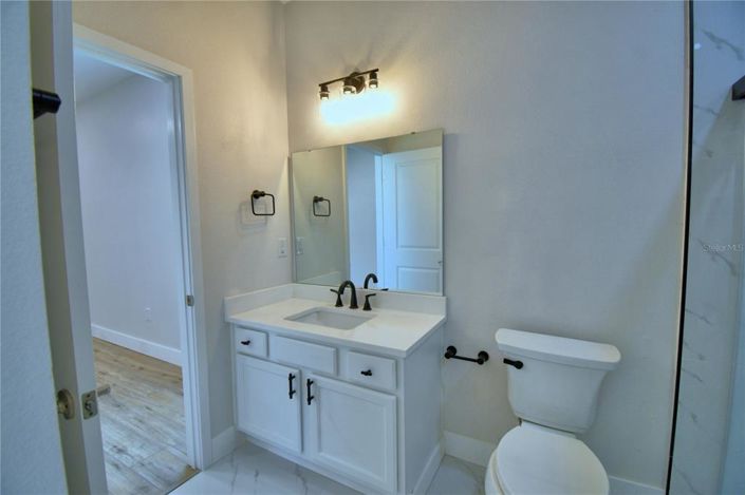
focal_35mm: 15
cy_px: 248
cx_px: 372
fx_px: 310
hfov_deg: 100.4
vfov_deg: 77.2
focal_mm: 10
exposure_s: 1/125
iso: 360
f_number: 4.5
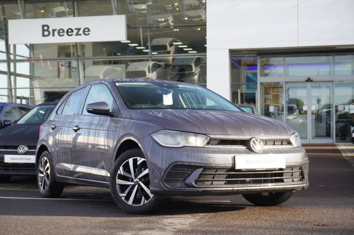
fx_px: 604
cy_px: 118
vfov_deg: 22.1
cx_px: 177
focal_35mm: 62
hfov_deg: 32.6
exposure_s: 1/160
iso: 250
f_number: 5.6
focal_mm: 41
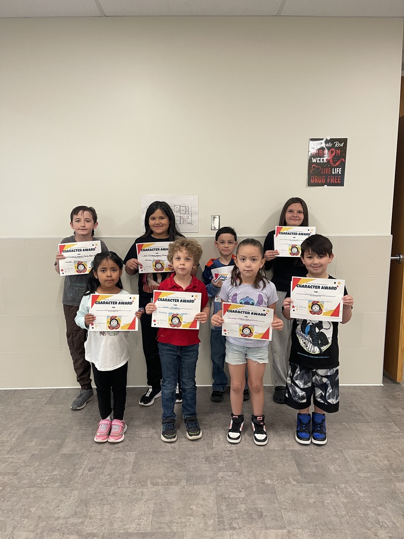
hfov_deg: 54.9
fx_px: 389
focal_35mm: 25
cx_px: 202
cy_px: 270
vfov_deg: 69.4
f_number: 1.6
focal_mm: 5.1
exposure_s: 1/60
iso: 200
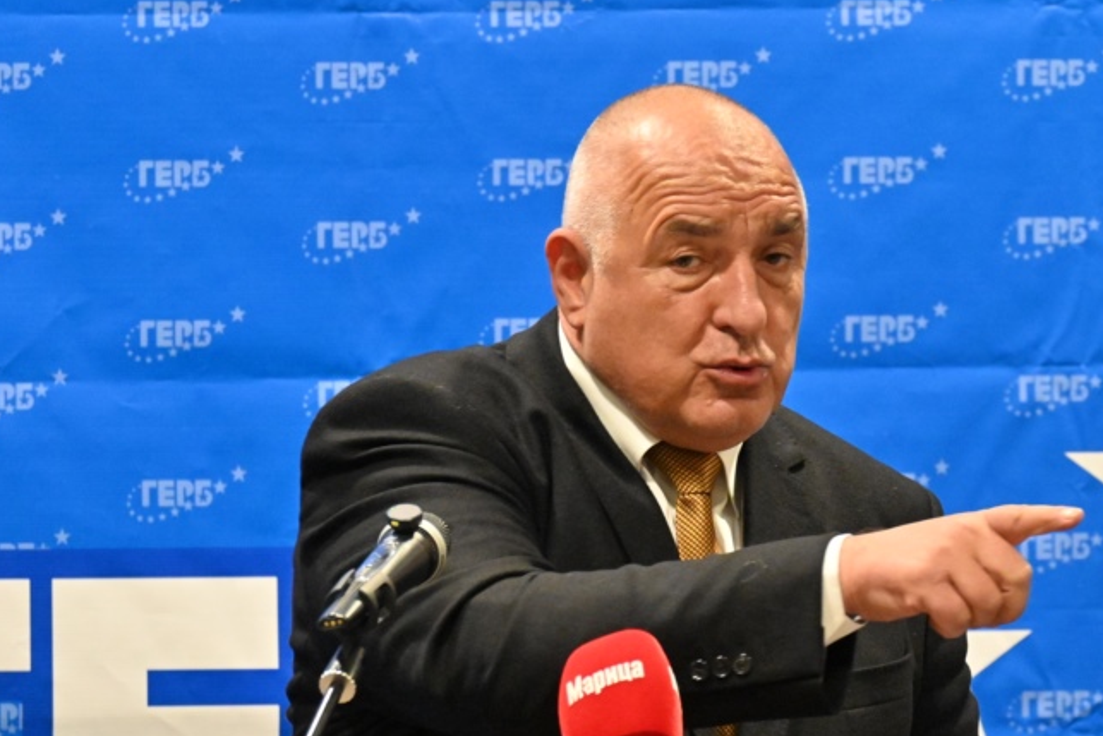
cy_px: 450
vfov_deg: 3.3
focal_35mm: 413
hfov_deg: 5.0
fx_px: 12656
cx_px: 746
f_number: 8
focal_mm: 260
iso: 10000
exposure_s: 1/250
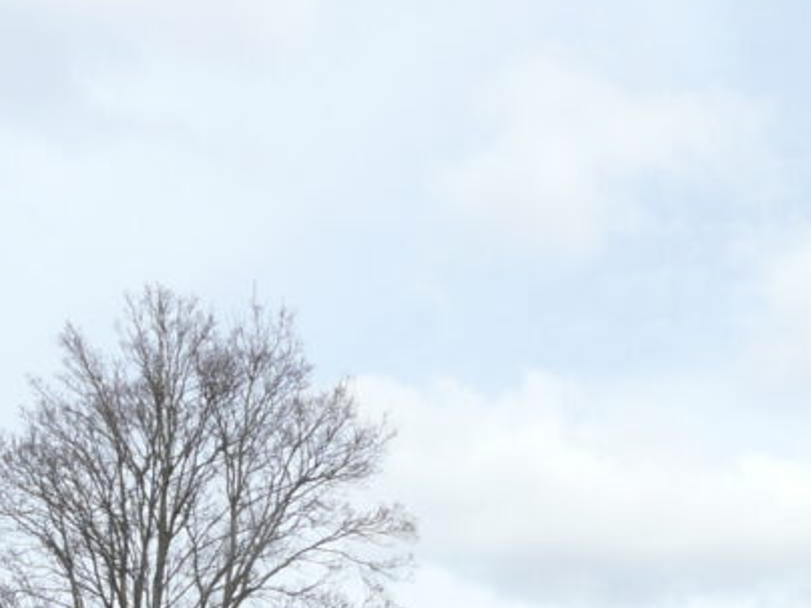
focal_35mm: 76
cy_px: 728
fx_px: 1781
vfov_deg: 18.4
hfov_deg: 25.4
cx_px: 592
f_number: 5.6
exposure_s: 1/400
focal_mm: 4.6
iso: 100
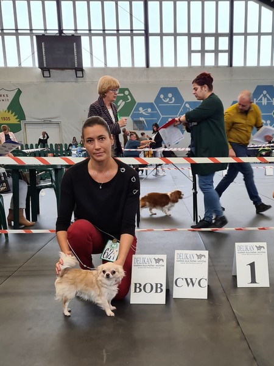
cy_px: 183
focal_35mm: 26
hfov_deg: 53.1
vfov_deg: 67.3
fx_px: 274
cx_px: 137
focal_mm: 5.4
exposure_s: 1/50
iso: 80
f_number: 1.8
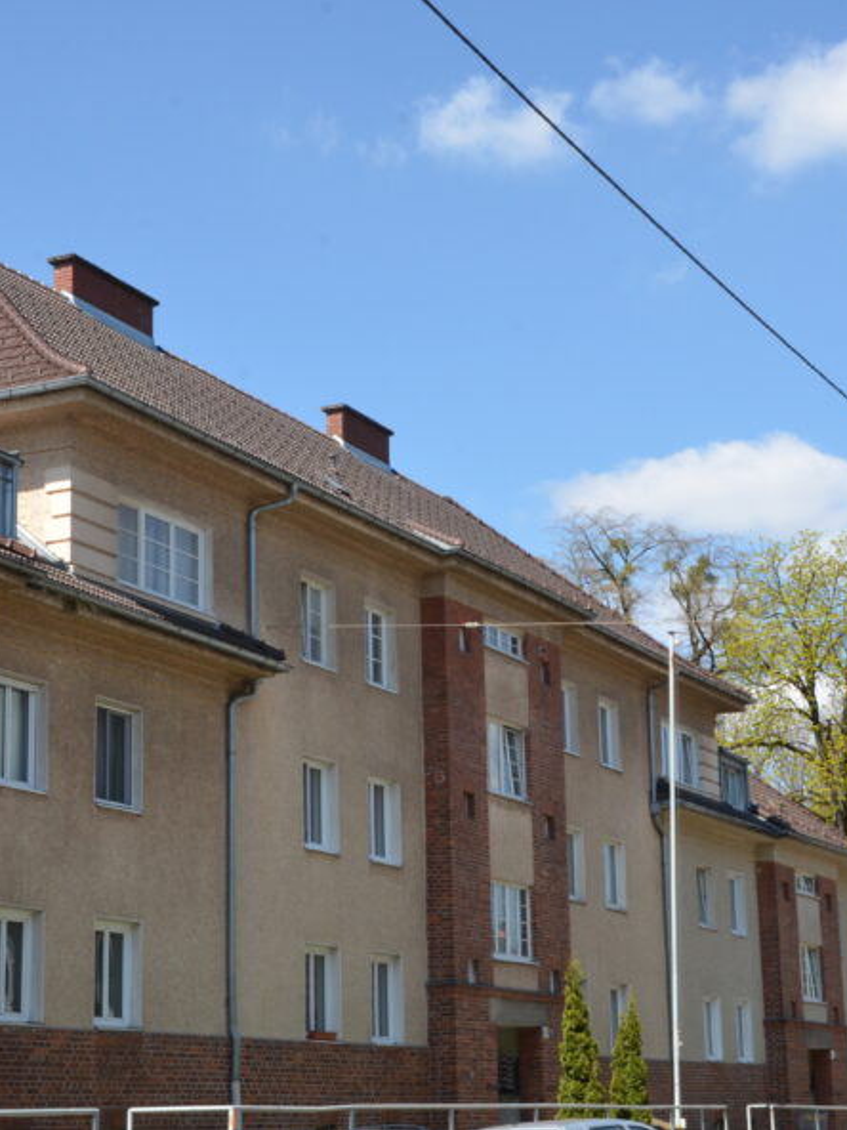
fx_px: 2284
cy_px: 563
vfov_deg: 27.8
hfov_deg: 21.0
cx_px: 416
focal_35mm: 70
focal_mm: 32
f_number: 18
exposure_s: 1/250
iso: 640
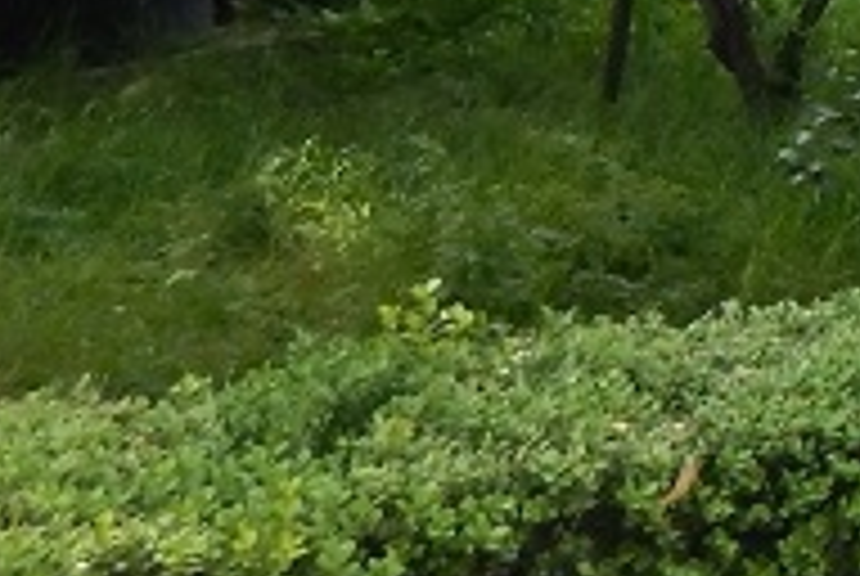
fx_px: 3062
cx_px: 2098
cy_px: -360
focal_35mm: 128
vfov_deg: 10.3
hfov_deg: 12.4
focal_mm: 4
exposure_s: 1/250
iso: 125
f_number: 3
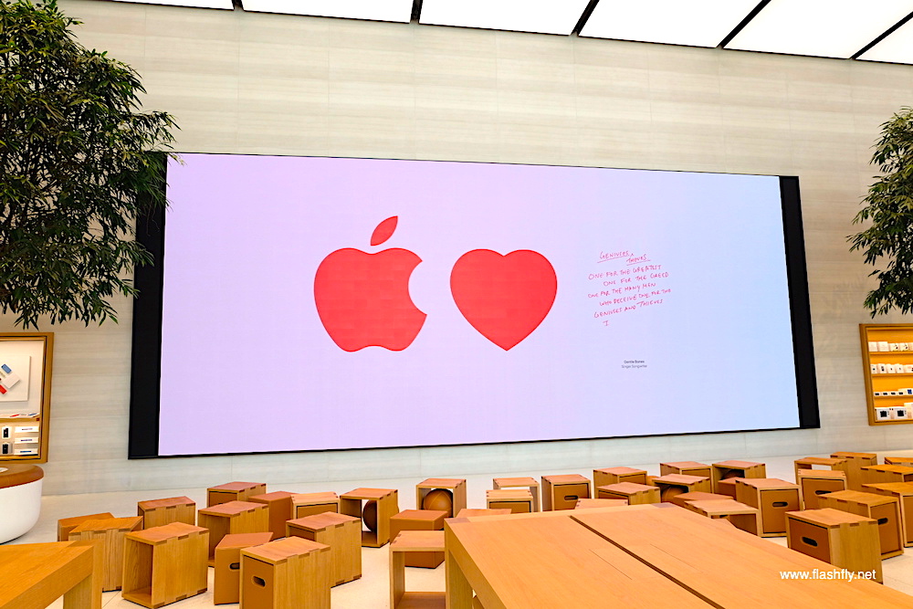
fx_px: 609
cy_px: 304
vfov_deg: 53.1
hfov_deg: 73.7
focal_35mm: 24
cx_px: 456
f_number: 3.5
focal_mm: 16
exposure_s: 1/60
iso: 250
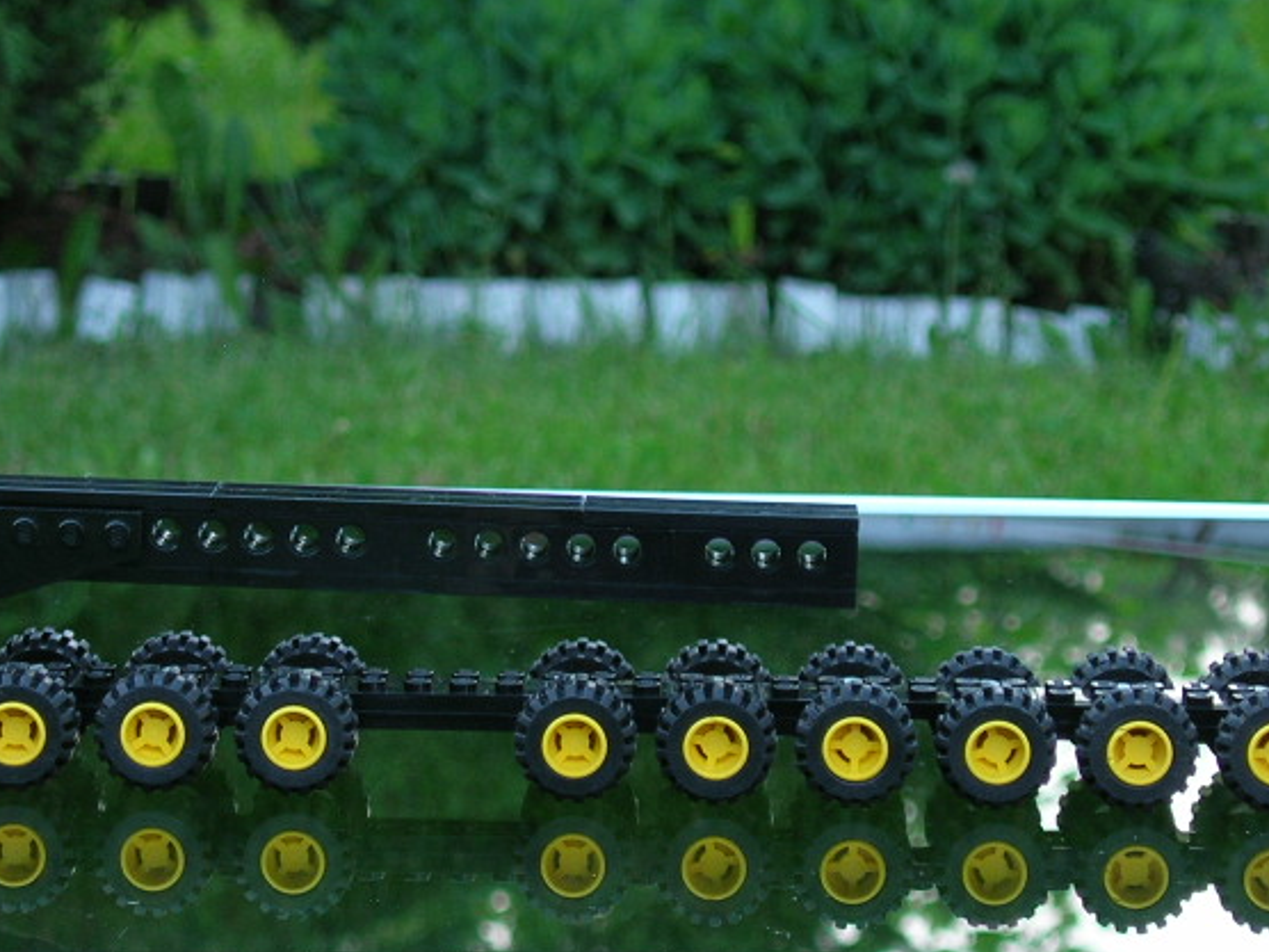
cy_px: 507
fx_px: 5536
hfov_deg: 13.1
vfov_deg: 9.8
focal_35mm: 151
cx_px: 584
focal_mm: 17
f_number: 4
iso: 64
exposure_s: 1/9.2
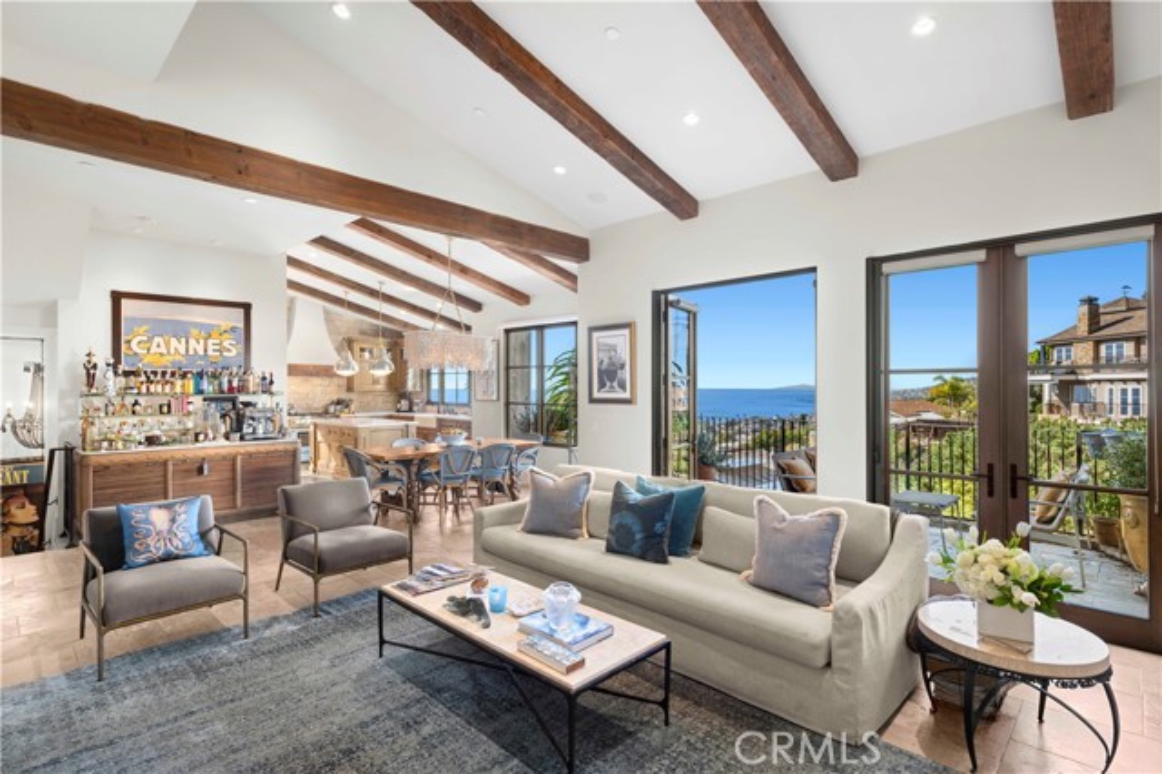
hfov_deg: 93.3
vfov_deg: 70.4
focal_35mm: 17
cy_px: 387
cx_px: 581
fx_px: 548
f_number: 8
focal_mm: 17
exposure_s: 1/3.33
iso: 320
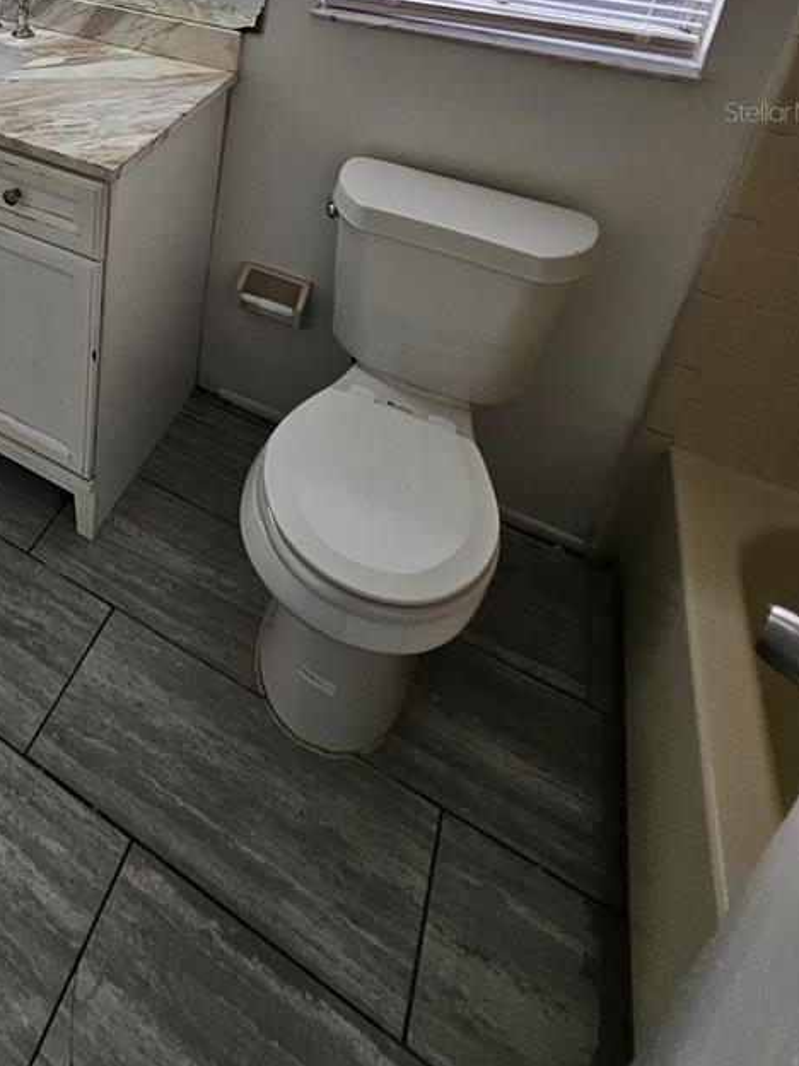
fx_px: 769
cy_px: 111
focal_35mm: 25
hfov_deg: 48.9
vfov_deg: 59.3
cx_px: 77
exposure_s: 1/60
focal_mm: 1.74
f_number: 2.2
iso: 64
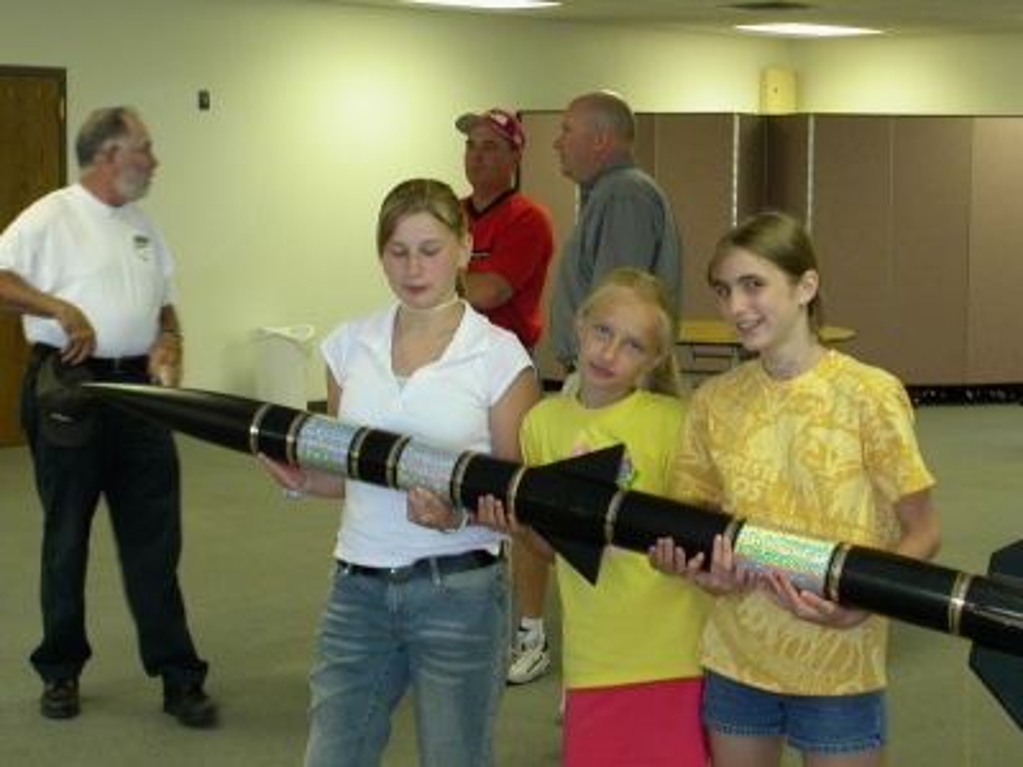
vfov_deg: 20.2
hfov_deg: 26.7
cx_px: 512
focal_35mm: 73
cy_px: 384
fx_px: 2157
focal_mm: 11.1
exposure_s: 1/23.3
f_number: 3.8
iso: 200
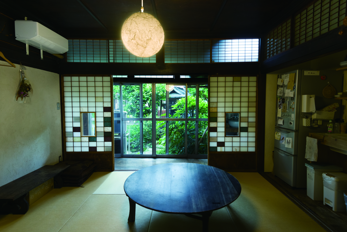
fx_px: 193
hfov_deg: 84.0
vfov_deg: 61.9
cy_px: 116
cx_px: 174
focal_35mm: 20
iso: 800
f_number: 8
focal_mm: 20
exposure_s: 1/5
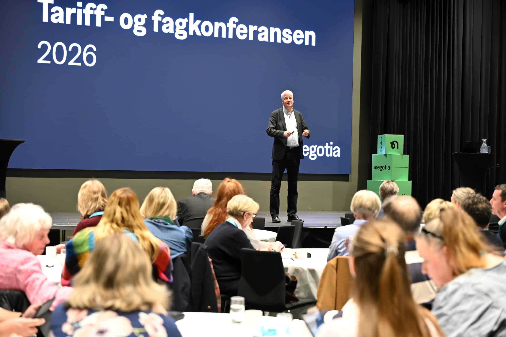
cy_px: 168
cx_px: 253
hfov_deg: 29.2
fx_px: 970
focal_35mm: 69
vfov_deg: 19.7
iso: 3200
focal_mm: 69
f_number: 4
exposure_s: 1/60
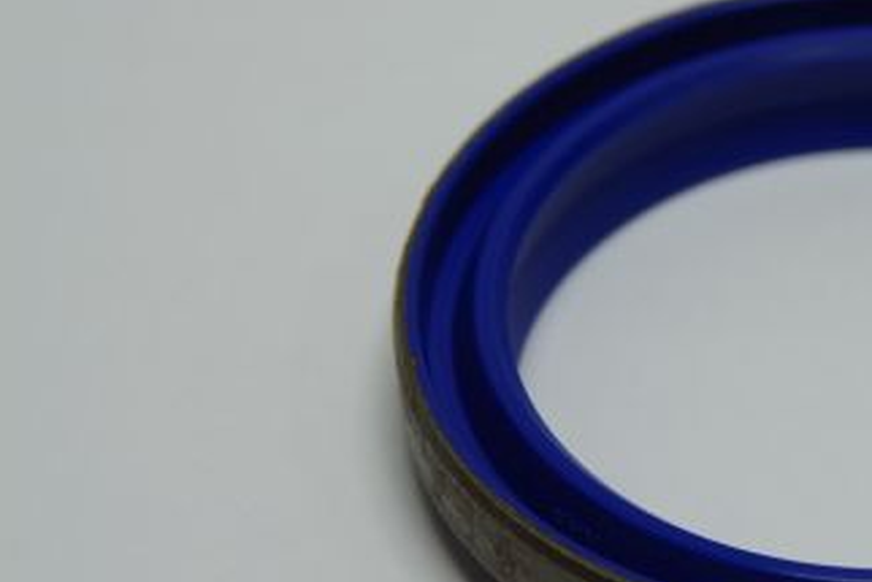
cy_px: 380
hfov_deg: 9.8
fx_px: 5064
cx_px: 842
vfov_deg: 6.6
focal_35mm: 209
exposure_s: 1/25
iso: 100
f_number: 8
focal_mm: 70
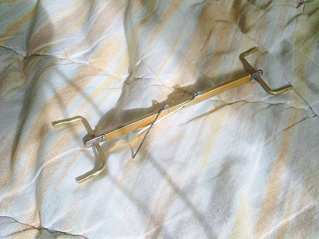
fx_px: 350
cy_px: 120
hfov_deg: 49.0
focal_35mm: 38
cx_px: 160
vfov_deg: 37.7
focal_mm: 6.3
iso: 80
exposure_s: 1/60
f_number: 7.7
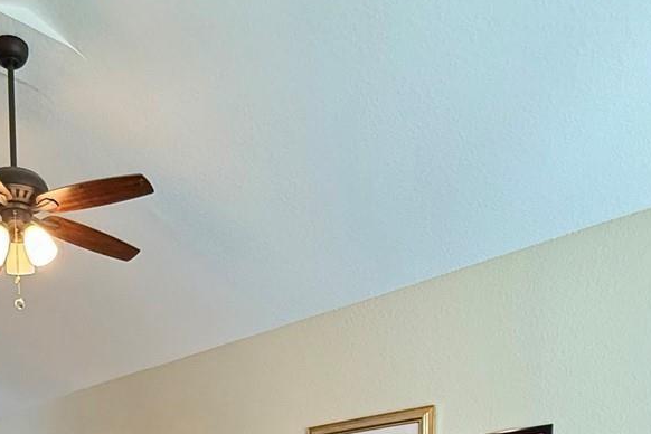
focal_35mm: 40
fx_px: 723
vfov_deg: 25.6
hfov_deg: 46.3
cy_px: 640
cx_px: 145
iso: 250
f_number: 2.2
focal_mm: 2.22
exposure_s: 1/120
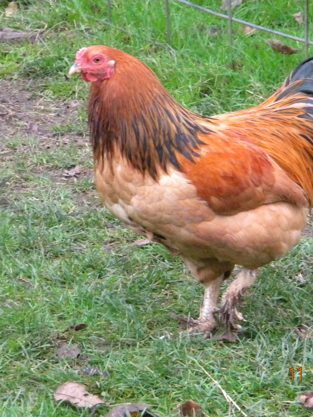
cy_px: 209
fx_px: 2387
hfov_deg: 7.5
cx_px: 180
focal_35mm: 198
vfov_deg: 10.0
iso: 800
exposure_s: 1/107
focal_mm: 26.8
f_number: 5
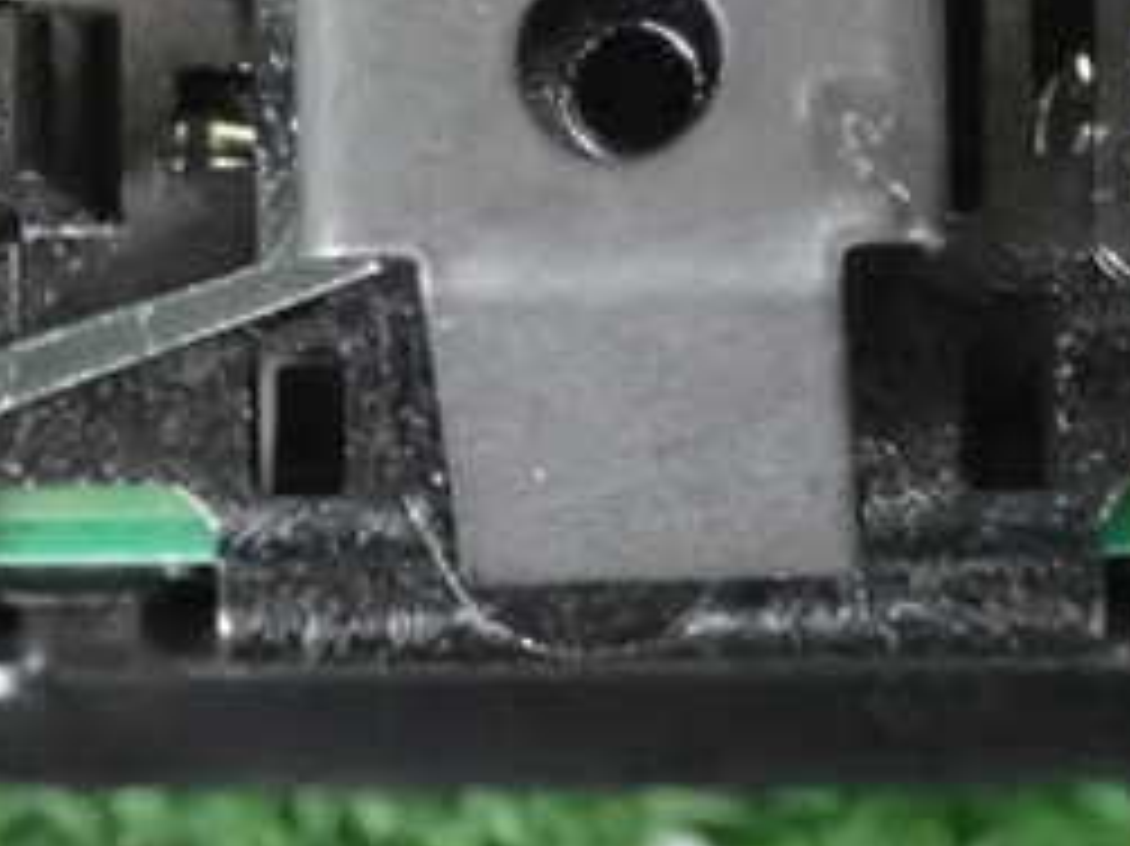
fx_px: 7341
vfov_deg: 6.6
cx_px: 675
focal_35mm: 225
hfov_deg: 8.8
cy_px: 140
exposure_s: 1/50
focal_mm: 16.79
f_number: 4.7
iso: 6400
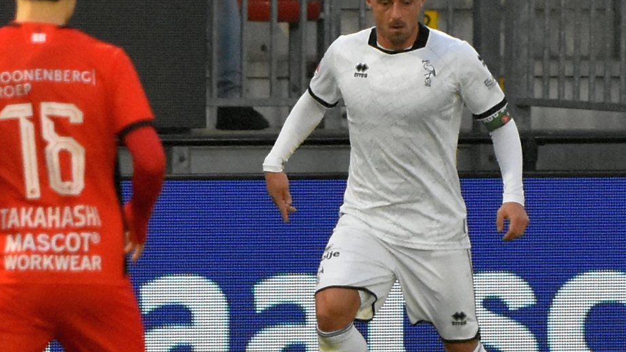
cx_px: 478
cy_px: 269
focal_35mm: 522
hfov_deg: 4.1
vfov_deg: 2.3
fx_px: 8663
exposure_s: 1/800
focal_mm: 160
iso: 2500
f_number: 2.8
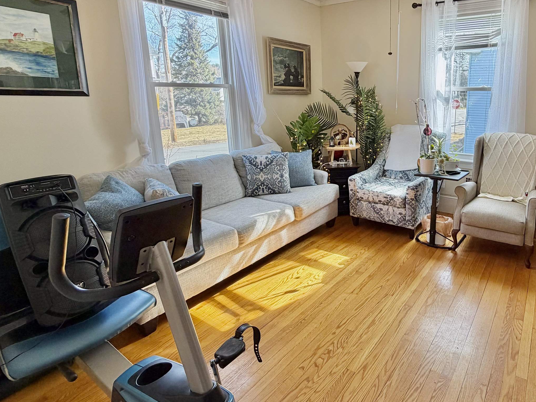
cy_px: 161
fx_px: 325
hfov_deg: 75.2
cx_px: 378
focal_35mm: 21
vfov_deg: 62.9
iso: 100
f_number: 2.2
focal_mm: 2.22
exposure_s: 1/121
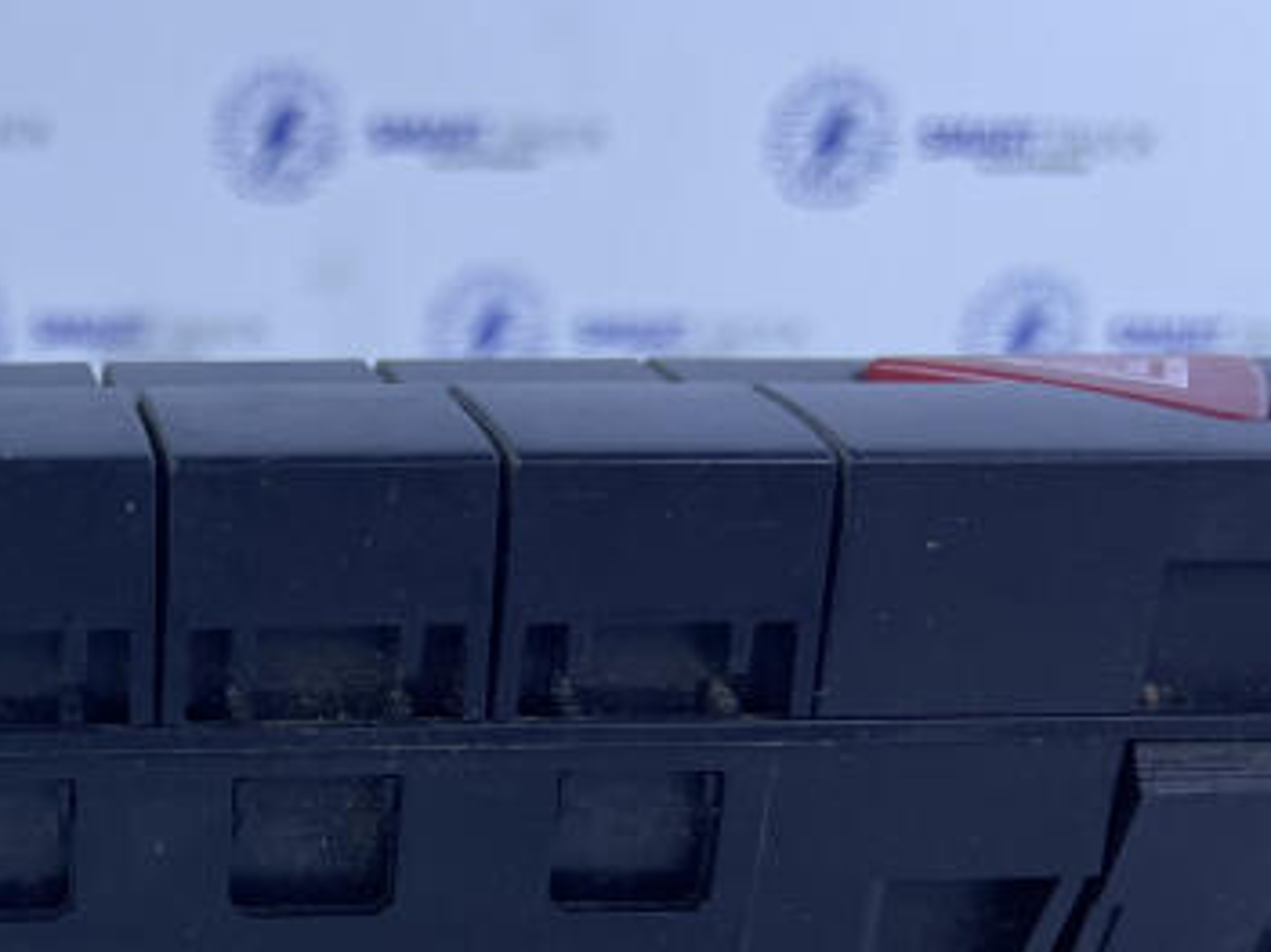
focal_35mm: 57
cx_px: -58
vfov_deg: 25.2
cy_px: 764
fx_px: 2092
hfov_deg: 30.8
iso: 80
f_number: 1.6
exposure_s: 1/100
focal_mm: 5.1
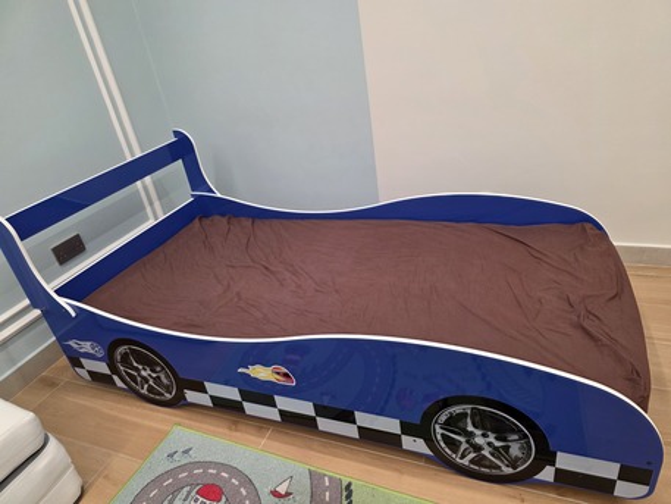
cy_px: 252
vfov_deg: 58.9
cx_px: 336
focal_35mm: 23
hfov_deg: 73.9
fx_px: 446
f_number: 1.7
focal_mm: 6.3
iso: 200
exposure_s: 1/100
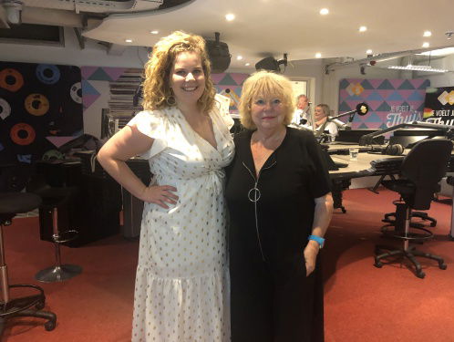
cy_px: 171
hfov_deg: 63.4
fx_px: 368
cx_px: 227
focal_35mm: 28
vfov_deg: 49.9
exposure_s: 1/5
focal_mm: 3.99
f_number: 1.8
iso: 80
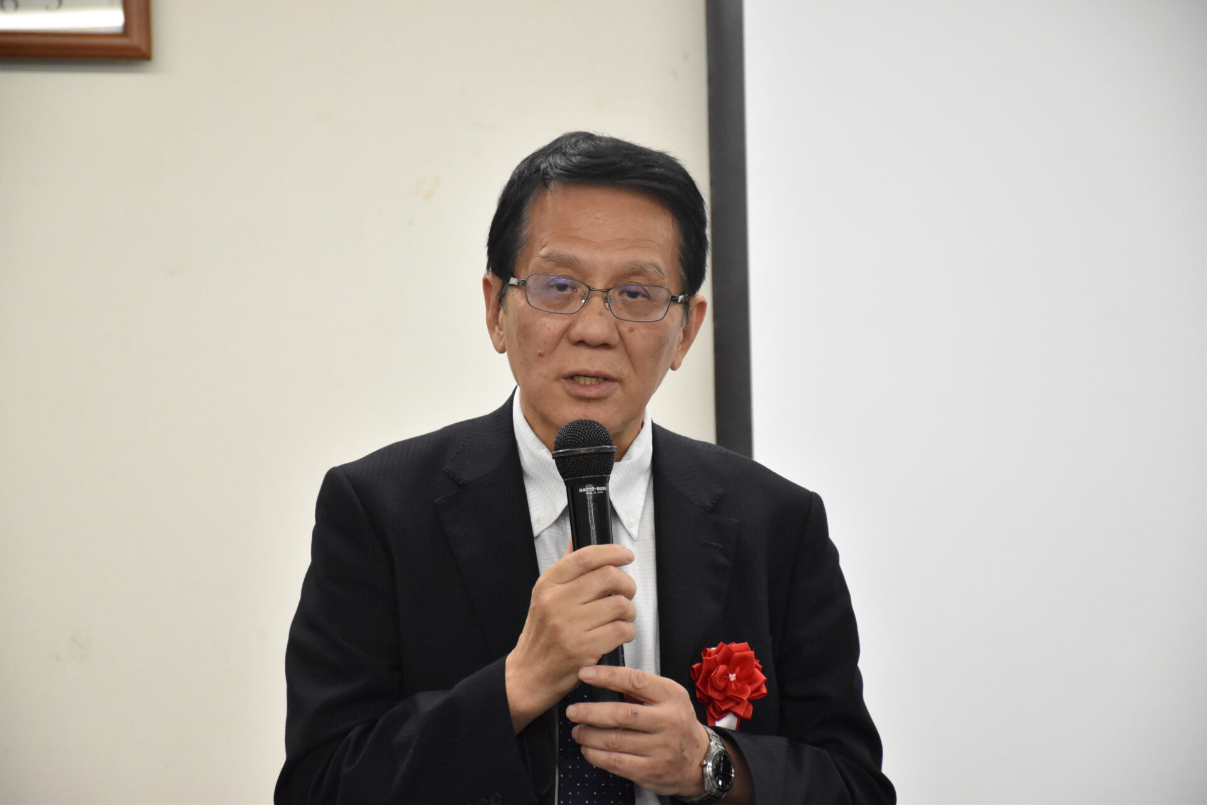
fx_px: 4777
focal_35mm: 142
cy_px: 402
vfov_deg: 9.6
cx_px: 604
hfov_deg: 14.4
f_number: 6.3
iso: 4000
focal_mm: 95
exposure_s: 1/400
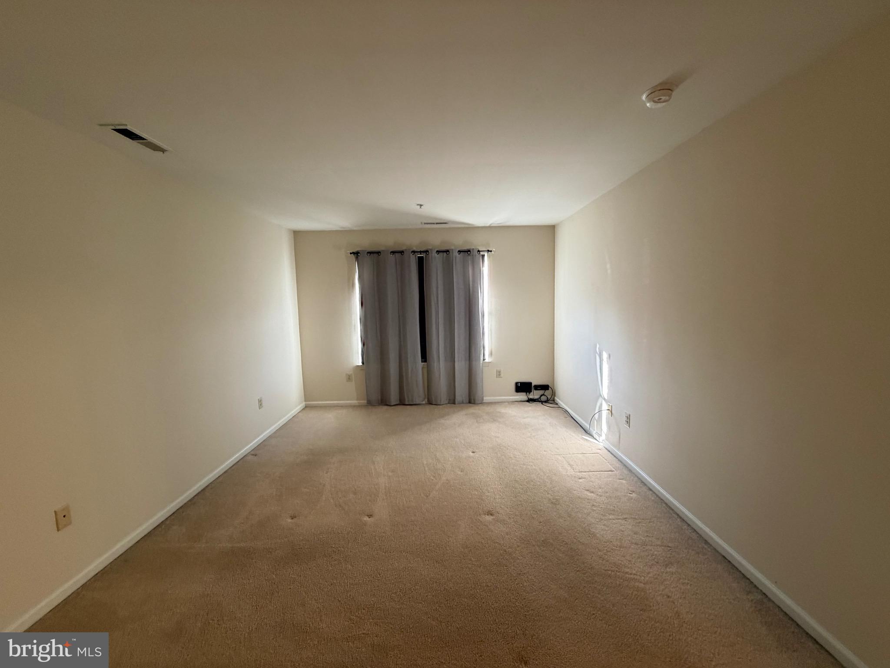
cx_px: 445
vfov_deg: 85.7
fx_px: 360
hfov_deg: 102.1
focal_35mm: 14
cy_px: 334
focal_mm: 2.22
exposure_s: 1/60
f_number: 2.2
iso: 320
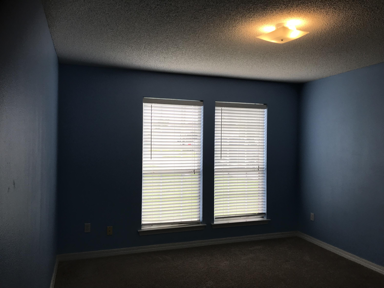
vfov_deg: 49.7
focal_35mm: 28
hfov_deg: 63.4
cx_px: 192
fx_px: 311
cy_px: 144
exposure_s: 1/213
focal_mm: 3.99
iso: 20
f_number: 1.8
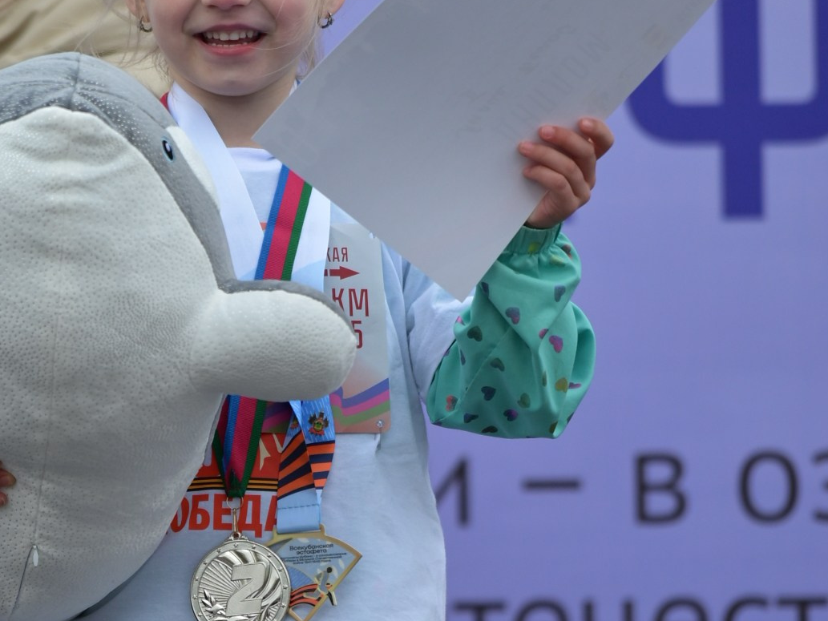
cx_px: 212
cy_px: 514
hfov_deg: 4.7
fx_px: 10095
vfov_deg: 3.5
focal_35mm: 422
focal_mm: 150
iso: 250
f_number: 2.8
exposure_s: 1/3200
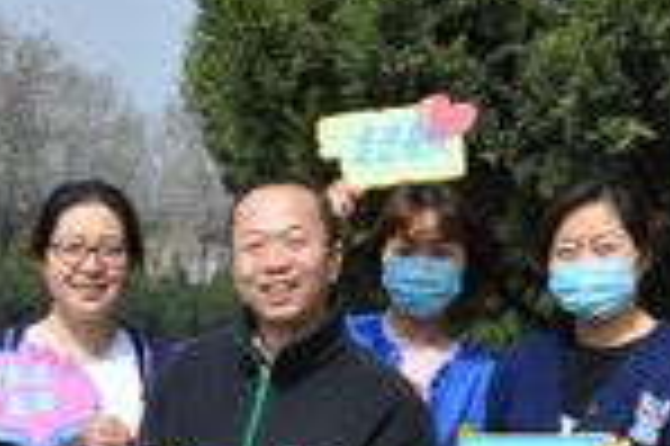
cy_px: 608
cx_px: 117
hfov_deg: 18.1
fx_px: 2082
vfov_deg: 11.8
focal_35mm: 112
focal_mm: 26
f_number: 18
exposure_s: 1/320
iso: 800
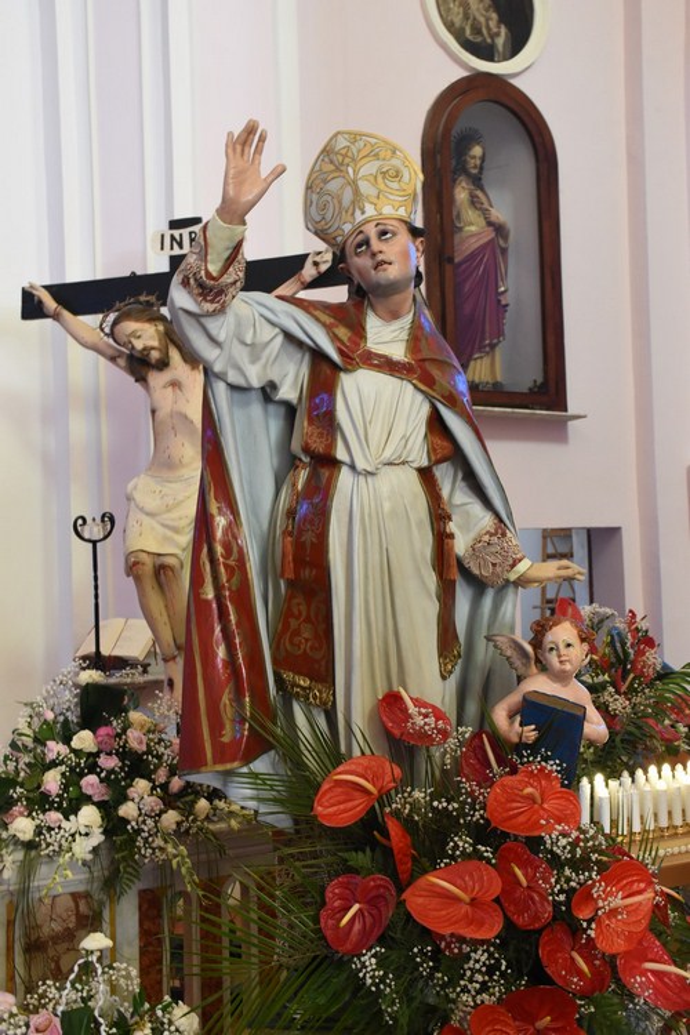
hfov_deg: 29.9
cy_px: 518
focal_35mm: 45
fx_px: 1294
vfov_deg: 43.6
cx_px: 345
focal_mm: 30
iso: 1400
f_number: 6.3
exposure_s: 1/30
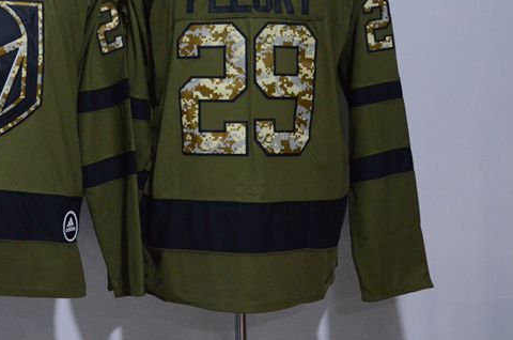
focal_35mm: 100
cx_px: 96
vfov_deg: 13.6
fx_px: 1422
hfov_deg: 20.2
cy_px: 69
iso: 4000
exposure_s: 1/60
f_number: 4.5
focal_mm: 40
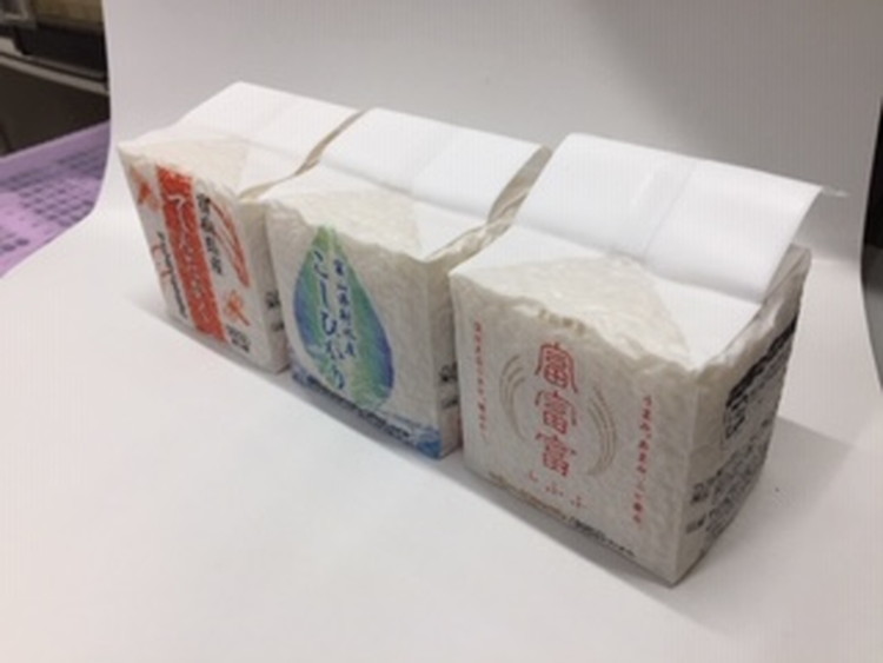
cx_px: 442
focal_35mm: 29
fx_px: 740
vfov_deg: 48.3
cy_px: 332
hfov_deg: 61.6
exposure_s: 1/60
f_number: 2.2
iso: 40
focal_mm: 4.15
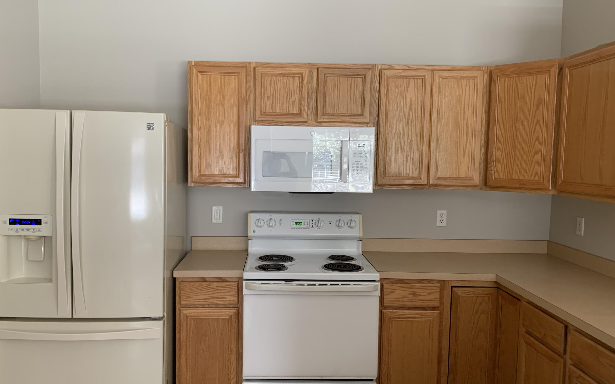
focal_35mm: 30
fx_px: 503
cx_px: 293
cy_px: 203
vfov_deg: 41.8
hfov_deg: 62.9
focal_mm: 4.25
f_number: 1.8
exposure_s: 1/60
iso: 200
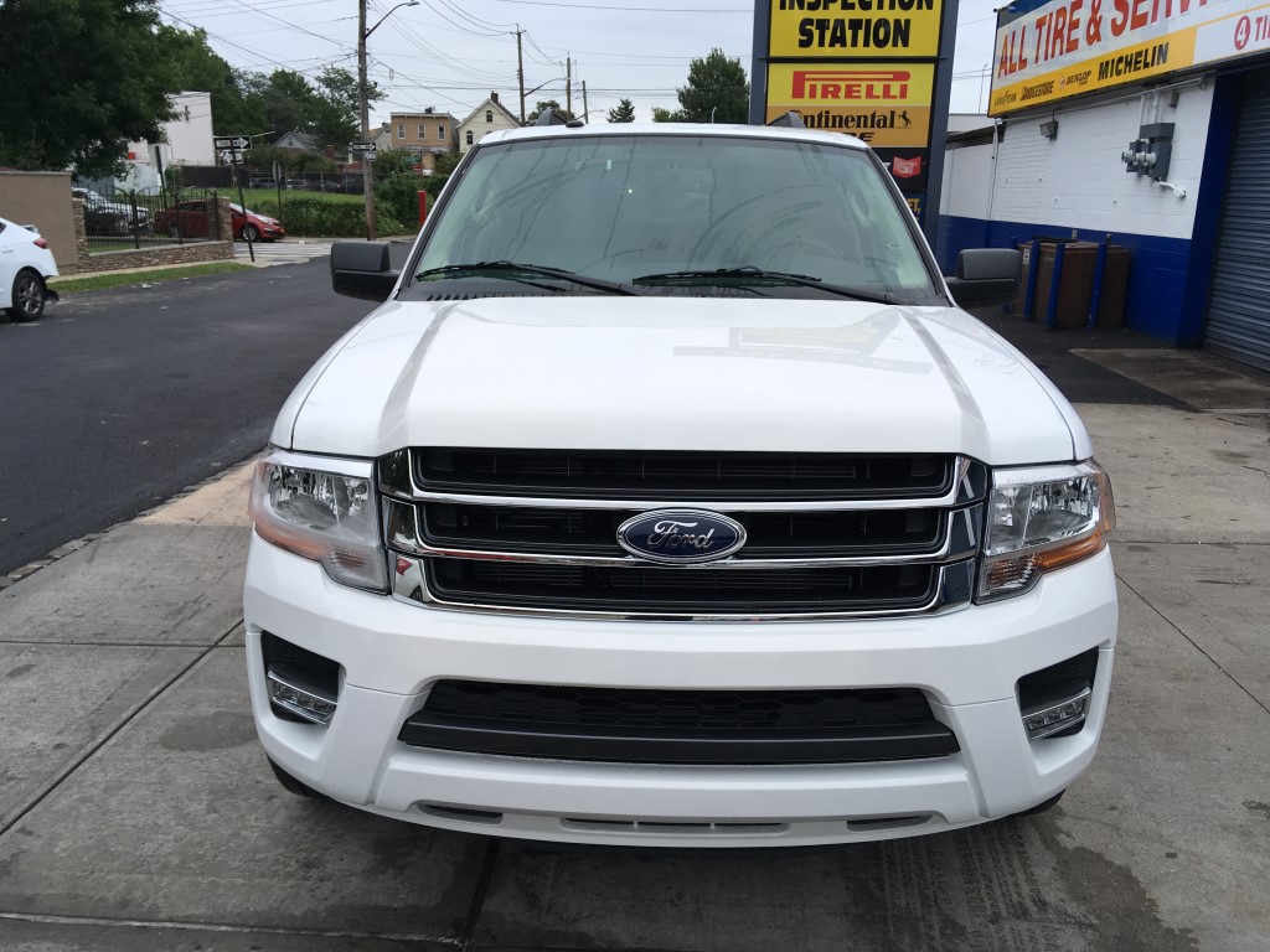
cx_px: 635
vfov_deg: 48.2
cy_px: 476
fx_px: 1064
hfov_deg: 61.7
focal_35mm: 29
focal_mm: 4.15
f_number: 2.2
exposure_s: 1/120
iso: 25
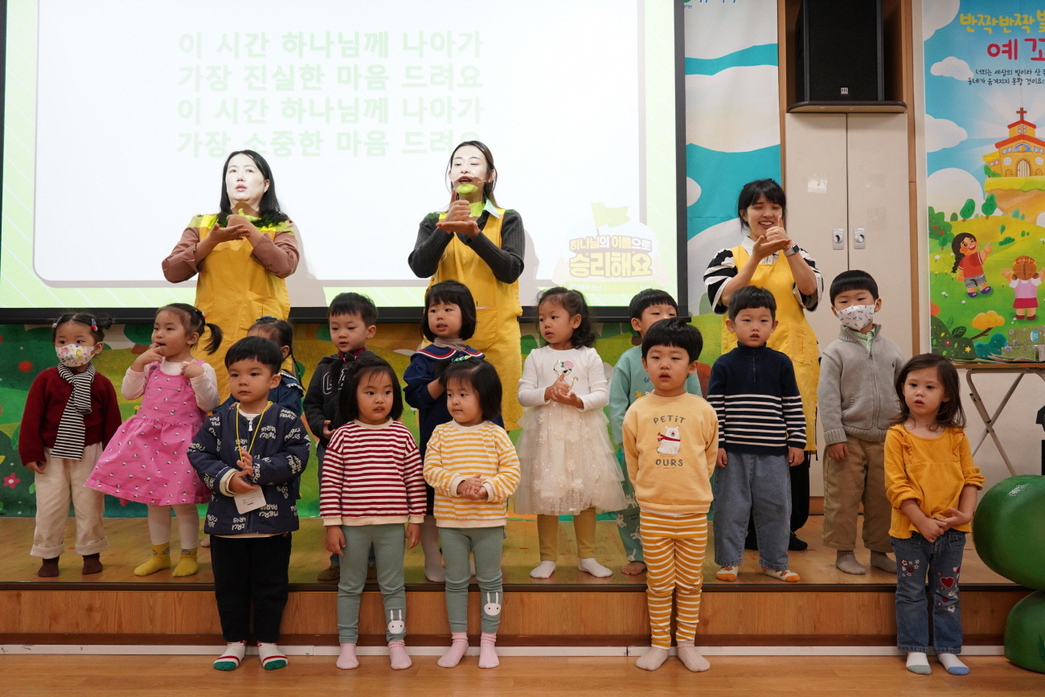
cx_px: 522
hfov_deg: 63.7
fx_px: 842
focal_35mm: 29
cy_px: 348
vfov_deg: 45.0
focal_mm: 29
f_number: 5.6
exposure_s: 1/160
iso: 2500
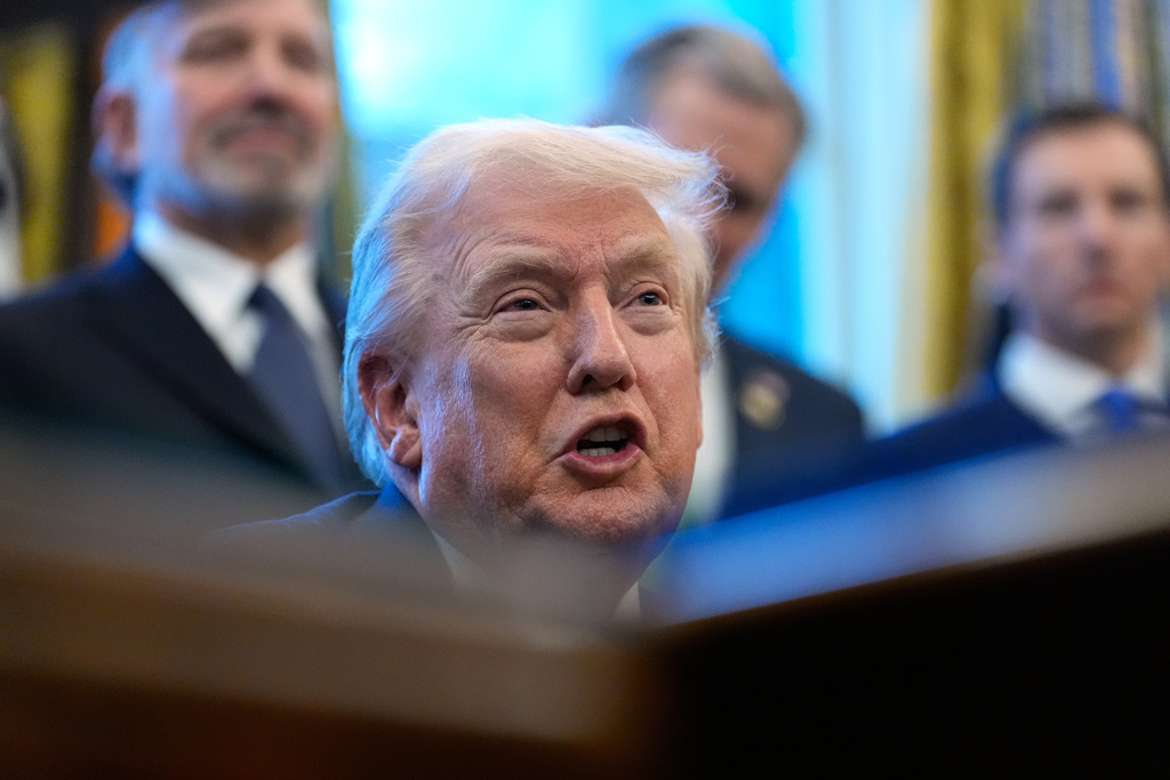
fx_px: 4063
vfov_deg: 11.0
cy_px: 390
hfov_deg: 16.4
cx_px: 585
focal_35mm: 125
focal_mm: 125
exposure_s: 1/400
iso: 6400
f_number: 2.8
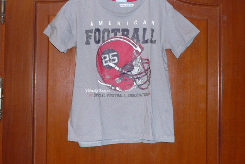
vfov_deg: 31.9
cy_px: 75
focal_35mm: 42
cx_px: 123
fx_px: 286
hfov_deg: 46.4
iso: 100
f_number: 3.3
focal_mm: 4.6
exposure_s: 1/30
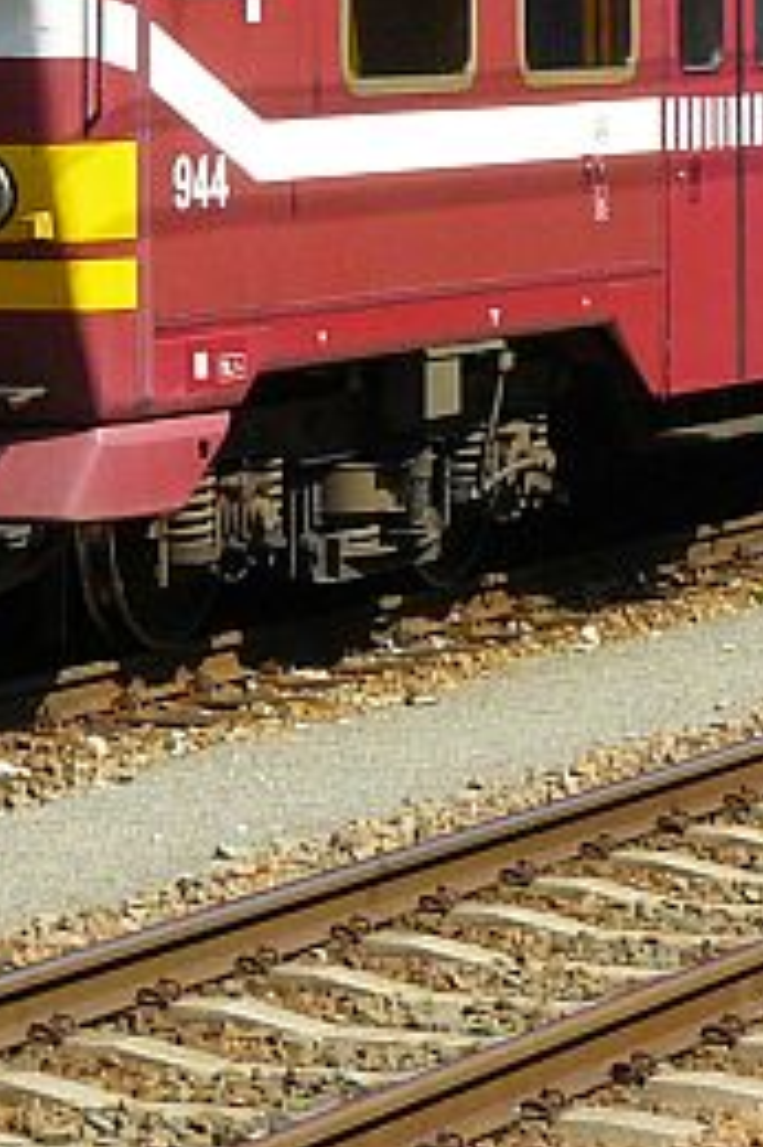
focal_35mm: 209
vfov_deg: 9.7
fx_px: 6653
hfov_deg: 6.6
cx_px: 366
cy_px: -331
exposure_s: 1/250
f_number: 5.6
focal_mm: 8.4
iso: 100
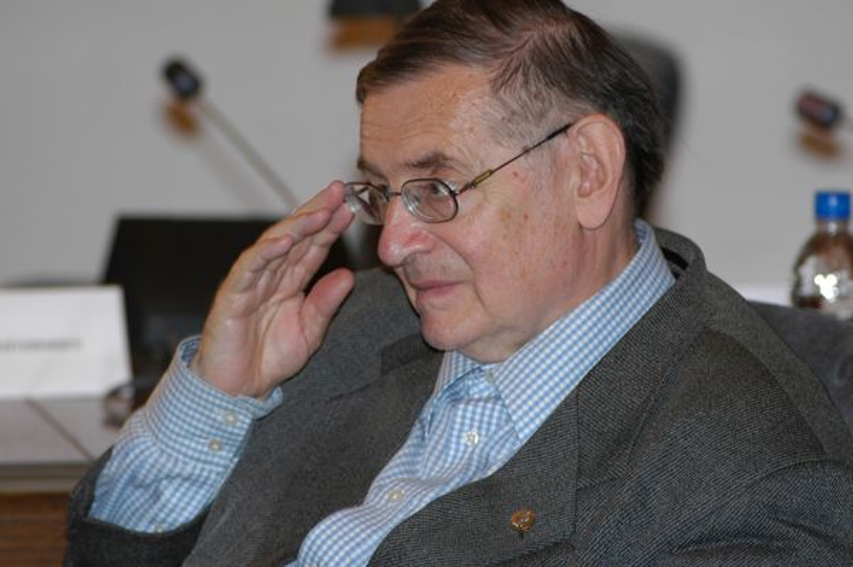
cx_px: 426
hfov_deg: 7.6
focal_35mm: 270
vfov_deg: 5.1
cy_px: 284
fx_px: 6392
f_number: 4
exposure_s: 1/60
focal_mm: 180
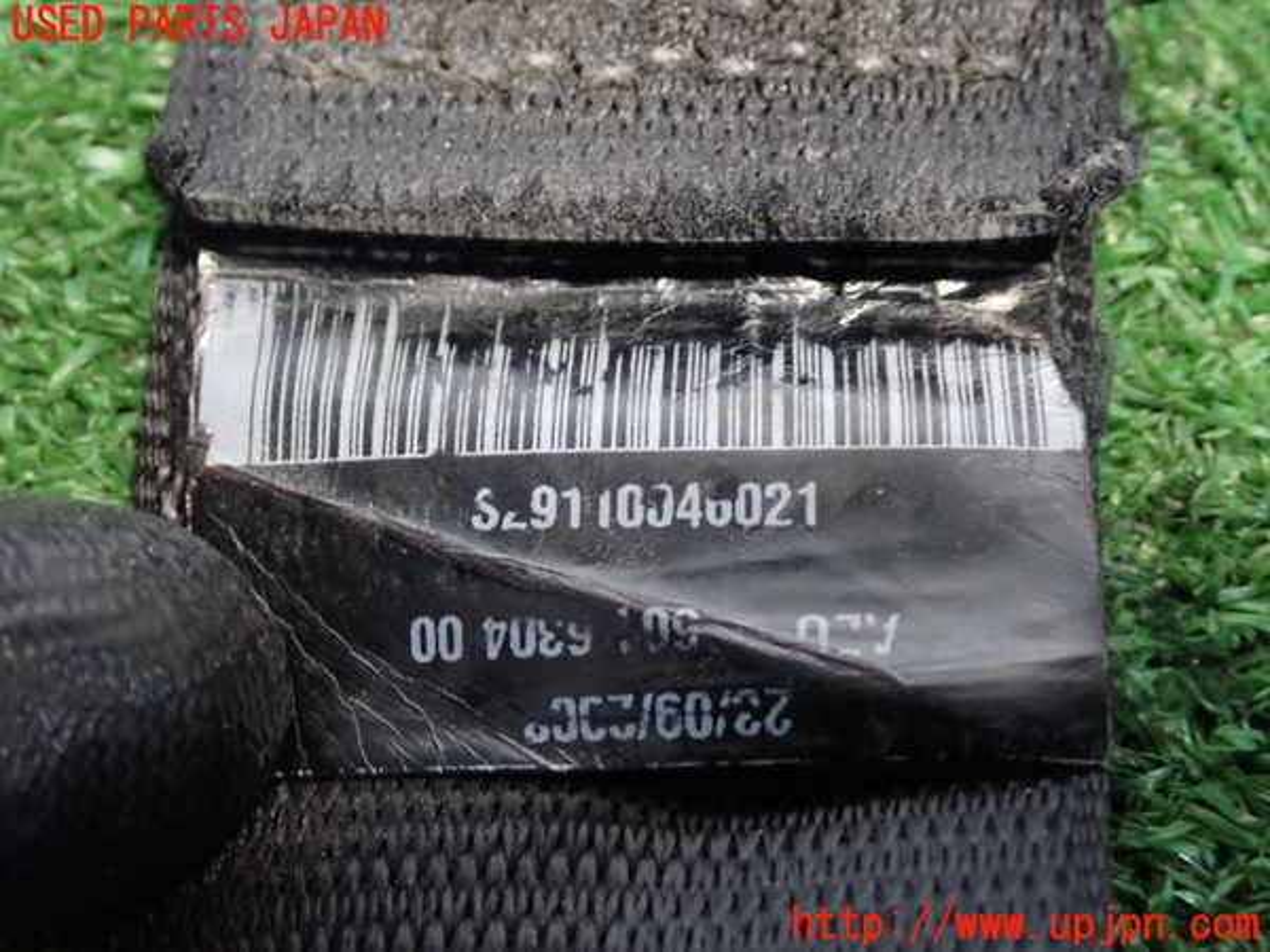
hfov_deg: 35.5
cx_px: 635
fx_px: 1981
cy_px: 476
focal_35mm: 54
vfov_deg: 27.0
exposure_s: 1/13
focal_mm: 9.65
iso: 800
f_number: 3.3
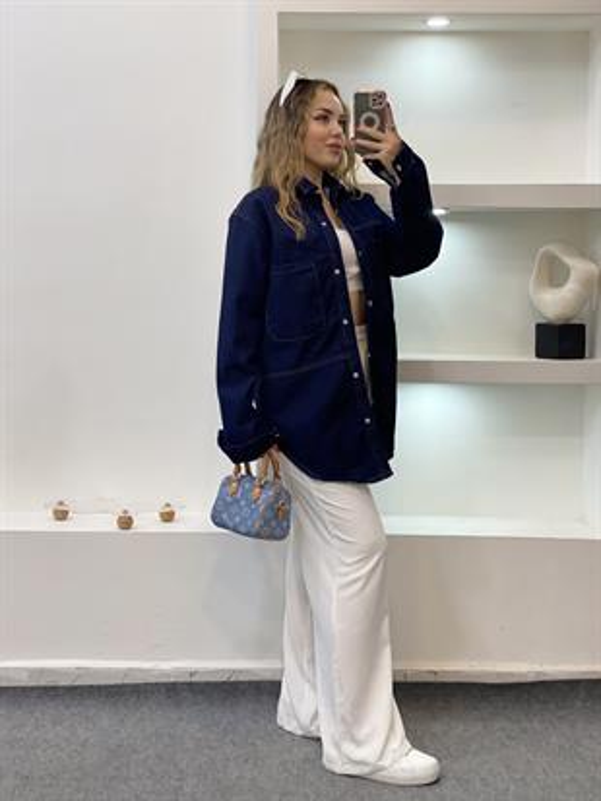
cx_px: 300
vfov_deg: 36.8
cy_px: 400
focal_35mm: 52
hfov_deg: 28.0
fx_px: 1203
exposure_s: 1/100
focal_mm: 6
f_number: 2
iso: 80
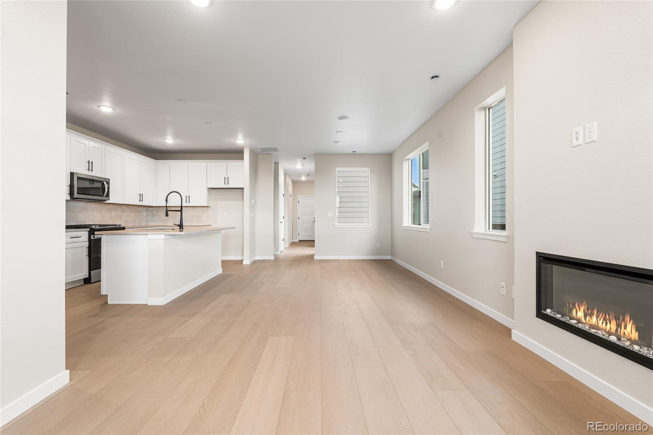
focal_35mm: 16
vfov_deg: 73.7
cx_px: 326
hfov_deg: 96.7
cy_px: 218
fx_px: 290
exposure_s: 1/5
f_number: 8
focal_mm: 16
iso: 100
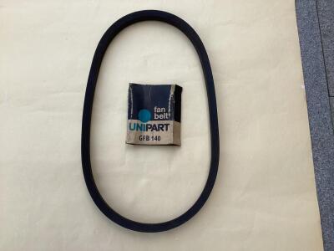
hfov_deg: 58.4
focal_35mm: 31
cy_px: 126
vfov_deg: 45.4
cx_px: 167
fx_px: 299
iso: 25
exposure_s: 1/886
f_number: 2.4
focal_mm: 3.3
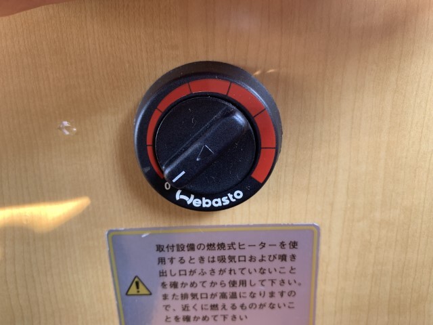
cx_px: 216
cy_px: 162
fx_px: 325
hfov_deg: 67.3
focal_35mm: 26
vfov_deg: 53.1
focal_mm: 4.25
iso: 100
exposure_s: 1/115
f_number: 1.8
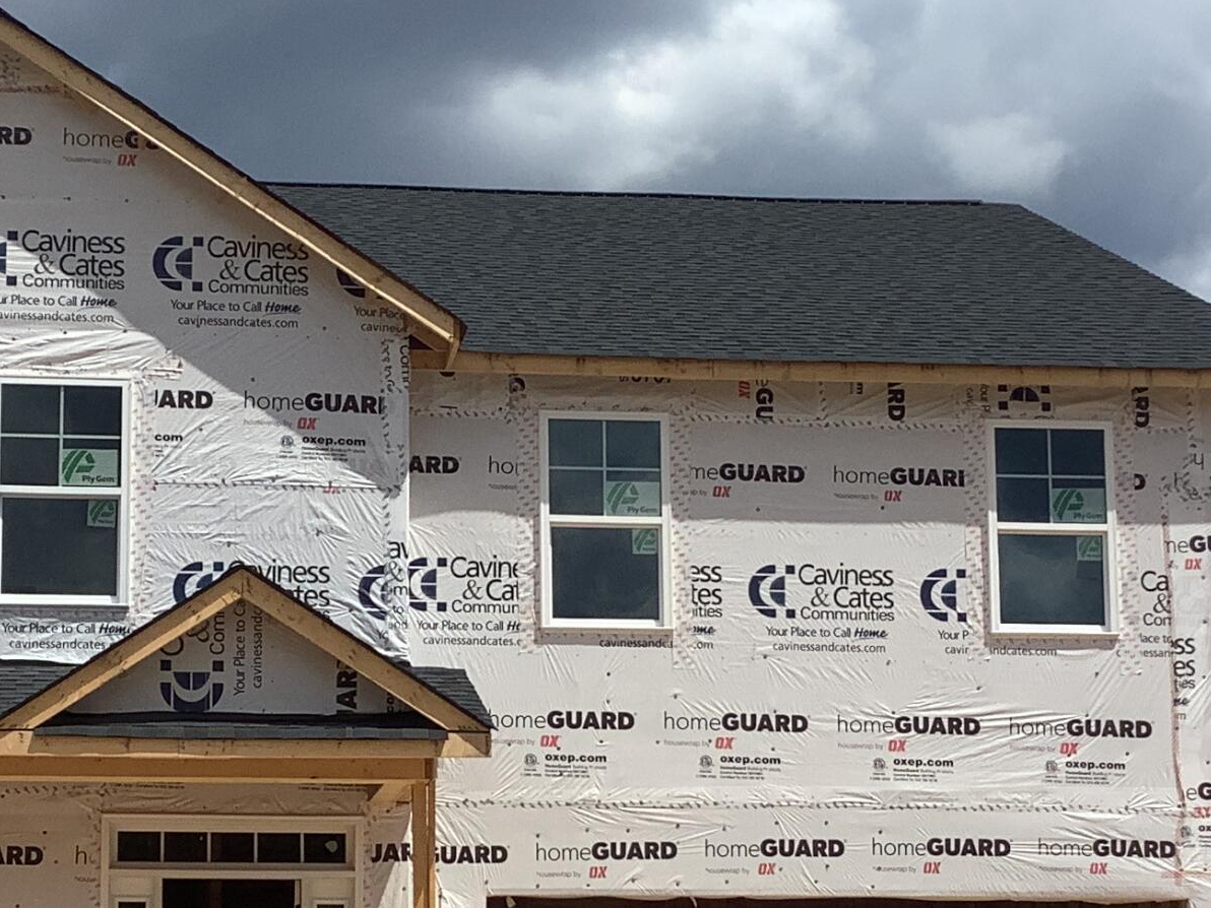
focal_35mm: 78
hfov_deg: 24.9
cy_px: 682
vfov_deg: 18.8
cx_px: 433
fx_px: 2729
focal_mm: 3.3
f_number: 2.4
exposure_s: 1/2717
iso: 25
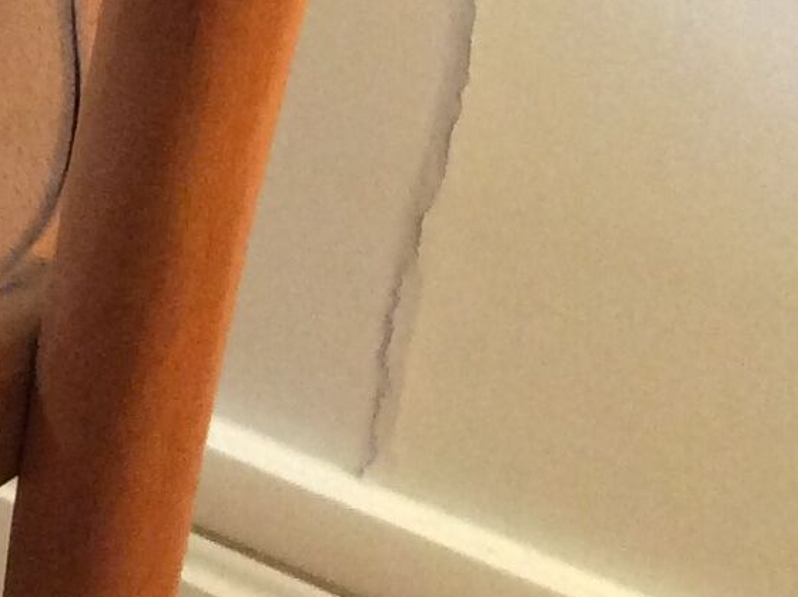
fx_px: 3409
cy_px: -556
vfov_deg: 9.4
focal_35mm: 148
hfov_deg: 11.9
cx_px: -818
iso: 160
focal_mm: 3.3
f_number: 2.4
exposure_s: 1/25
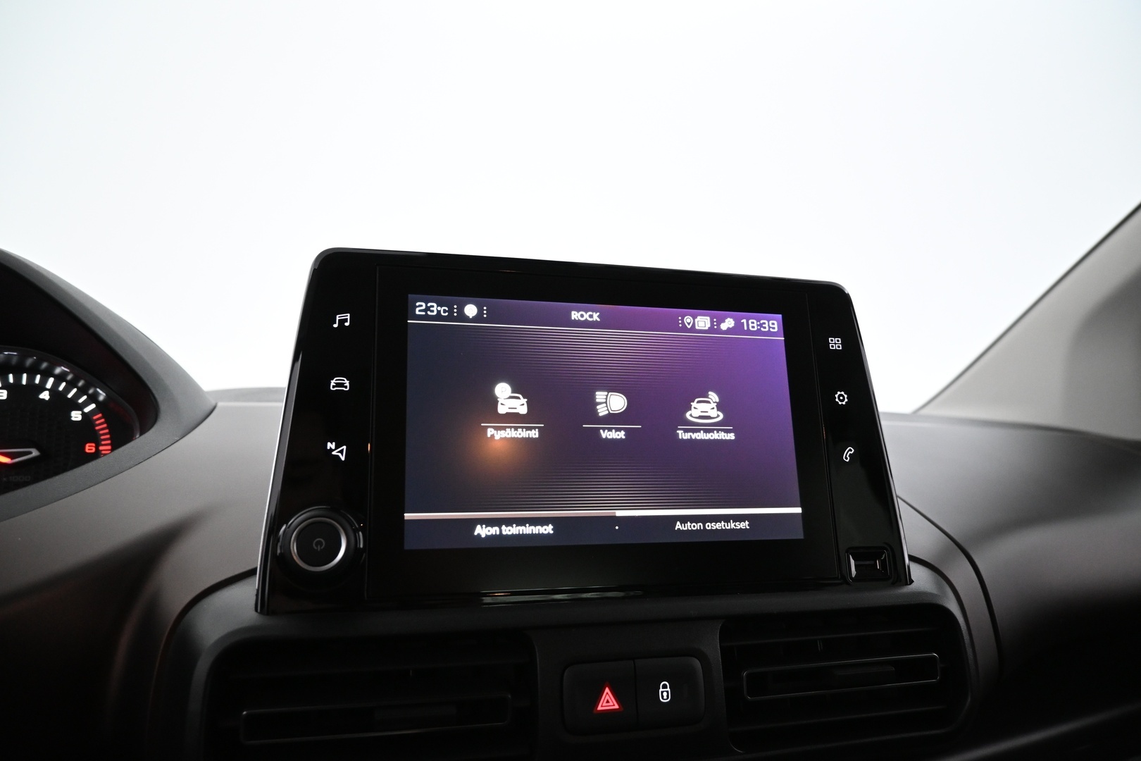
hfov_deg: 73.7
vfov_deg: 53.1
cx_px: 570
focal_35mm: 24
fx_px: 761
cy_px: 380
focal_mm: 16
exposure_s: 1/30
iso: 2000
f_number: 4
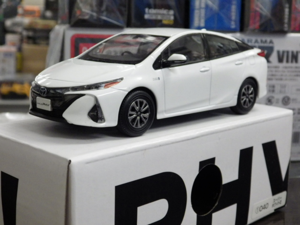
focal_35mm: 59
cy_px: 112
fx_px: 511
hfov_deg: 32.7
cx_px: 150
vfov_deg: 24.8
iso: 800
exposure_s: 1/60
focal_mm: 10.7
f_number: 4
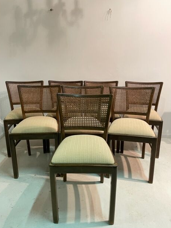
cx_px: 84
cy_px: 115
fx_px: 178
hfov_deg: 51.4
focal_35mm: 27
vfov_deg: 65.3
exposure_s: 1/50
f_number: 1.6
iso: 125
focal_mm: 4.2
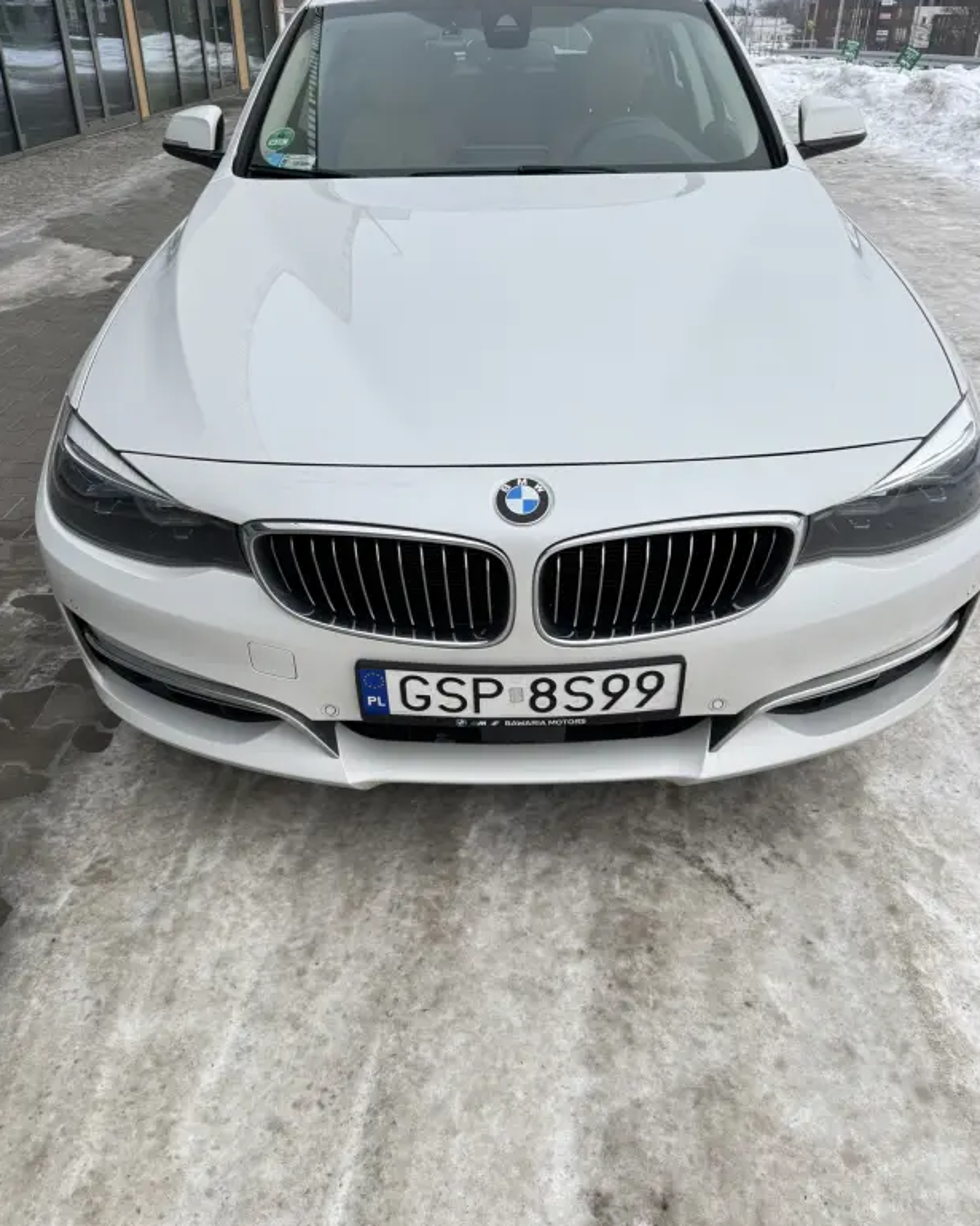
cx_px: 507
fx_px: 943
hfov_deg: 54.9
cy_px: 572
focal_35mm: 26
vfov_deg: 66.0
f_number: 1.78
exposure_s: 1/147
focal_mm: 6.76
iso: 64
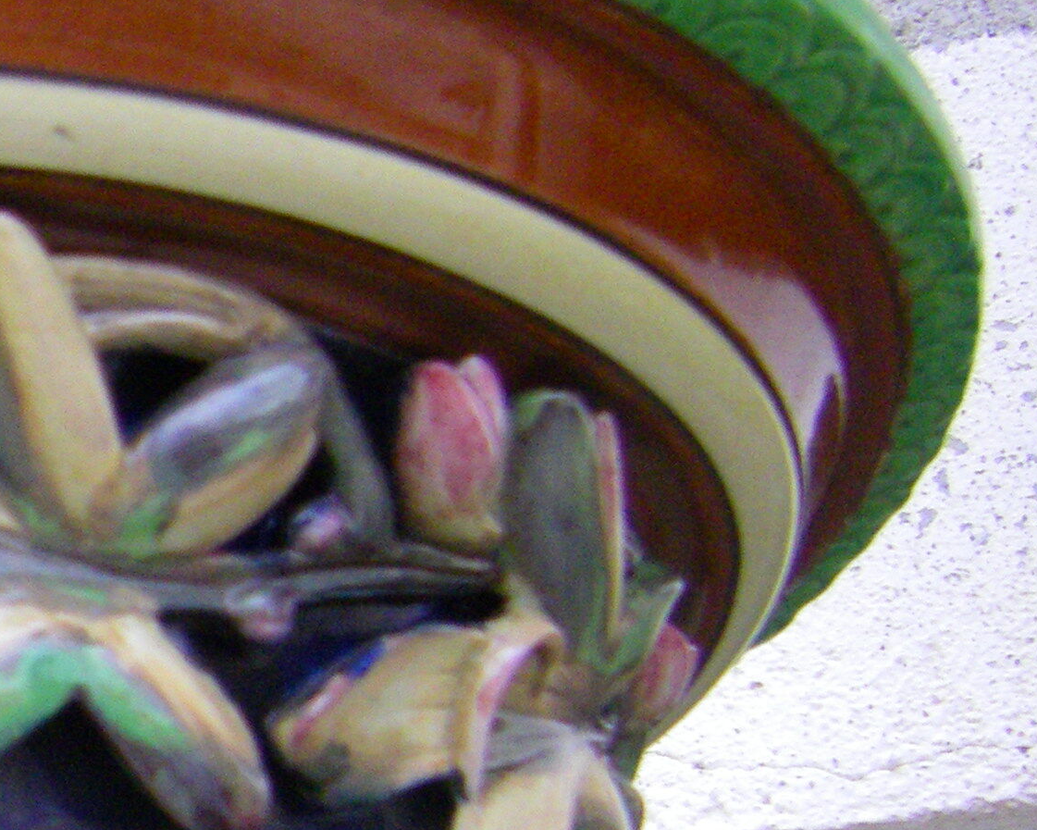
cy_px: 616
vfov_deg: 14.2
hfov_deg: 16.7
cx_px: -358
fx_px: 3315
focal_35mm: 108
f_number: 3.5
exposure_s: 1/50
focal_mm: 6.3
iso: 400
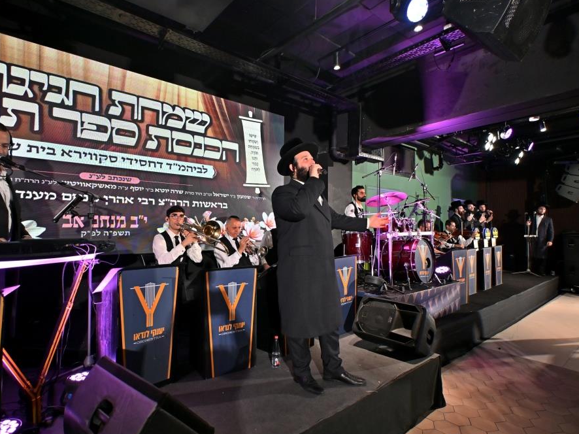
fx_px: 334
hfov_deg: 81.7
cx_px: 273
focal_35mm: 20
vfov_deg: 65.9
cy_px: 216
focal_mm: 12
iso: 320
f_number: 3.5
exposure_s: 1/160
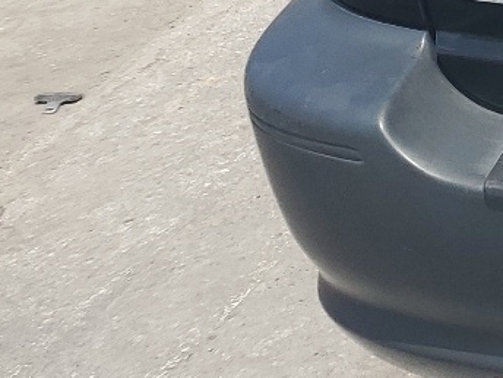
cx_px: 1136
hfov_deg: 13.1
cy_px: -261
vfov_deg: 11.5
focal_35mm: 121
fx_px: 1758
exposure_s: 1/3333
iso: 50
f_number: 1.5
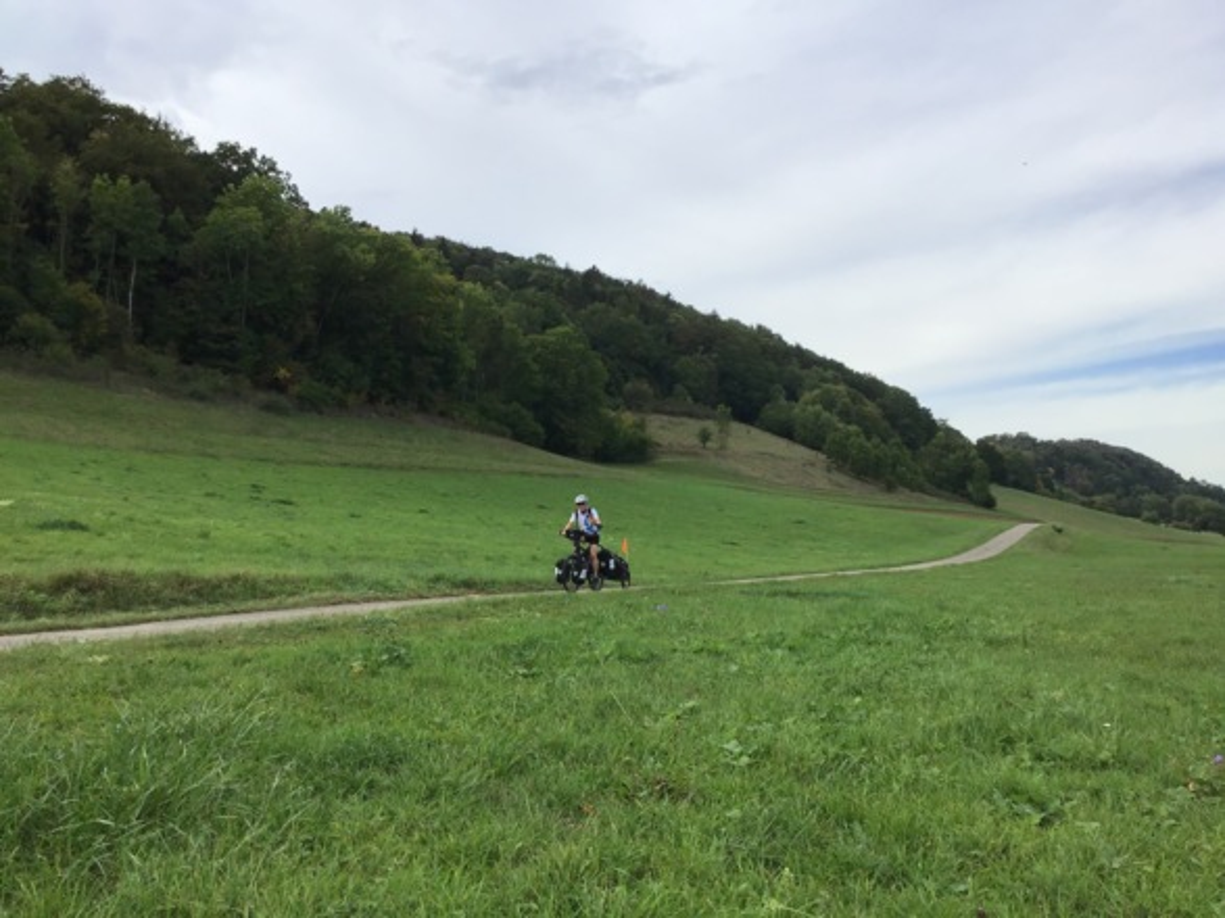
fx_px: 1097
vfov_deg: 45.4
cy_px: 459
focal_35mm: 31
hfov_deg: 58.4
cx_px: 612
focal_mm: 3.3
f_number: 2.4
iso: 25
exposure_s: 1/936
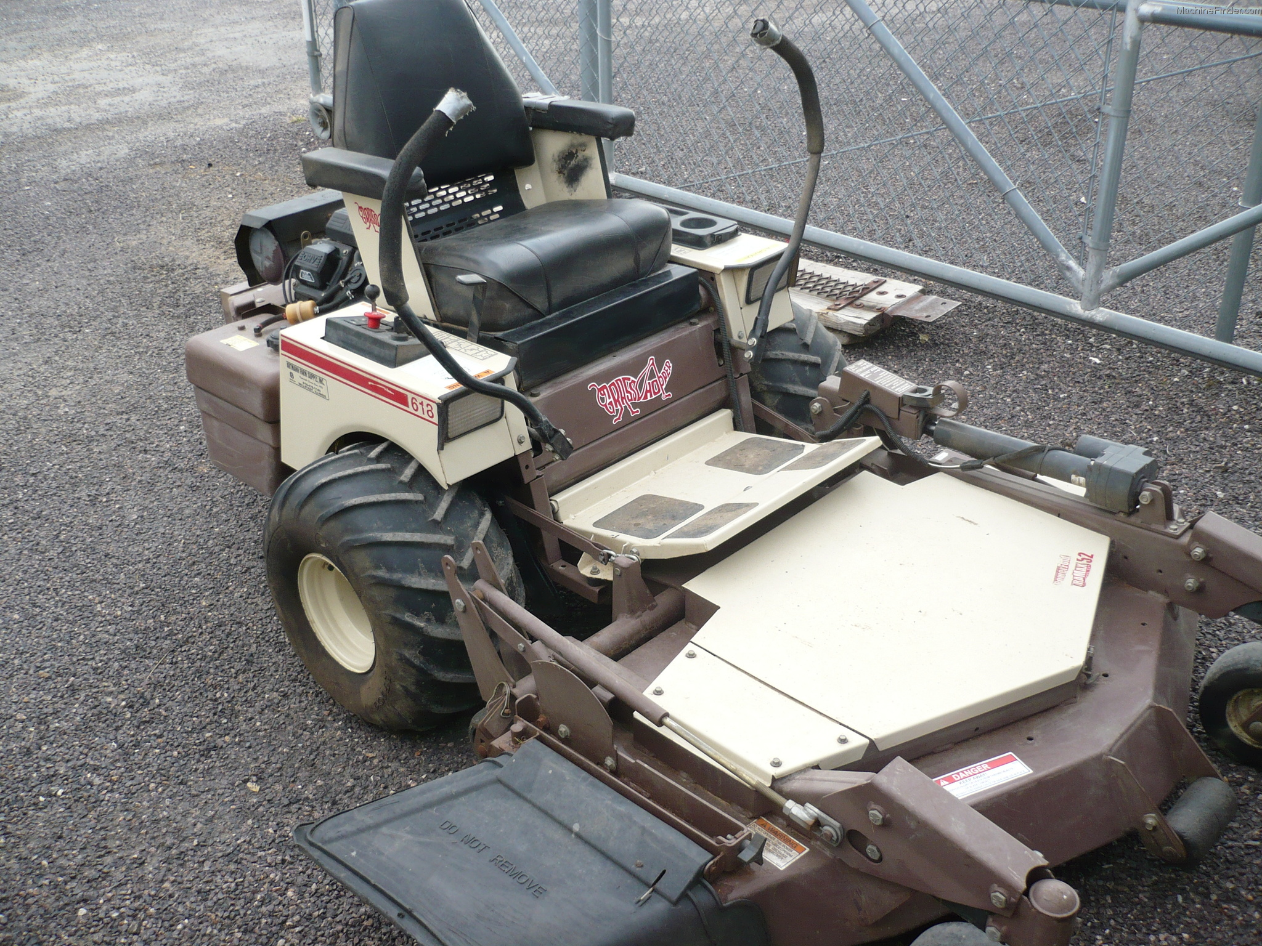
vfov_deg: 40.7
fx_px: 1276
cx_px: 631
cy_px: 473
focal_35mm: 35
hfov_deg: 52.6
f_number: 2.8
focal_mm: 5.8
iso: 100
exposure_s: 1/320
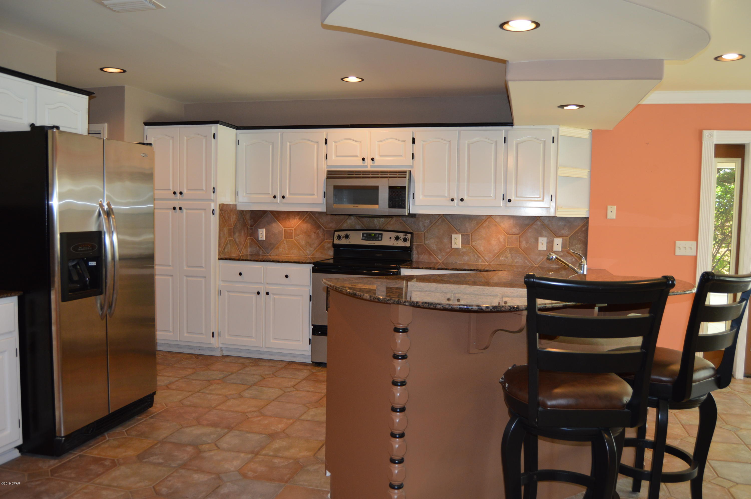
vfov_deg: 47.8
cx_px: 376
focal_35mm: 27
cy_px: 250
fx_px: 563
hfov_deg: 67.4
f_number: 3.5
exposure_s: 1/60
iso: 450
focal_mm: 18
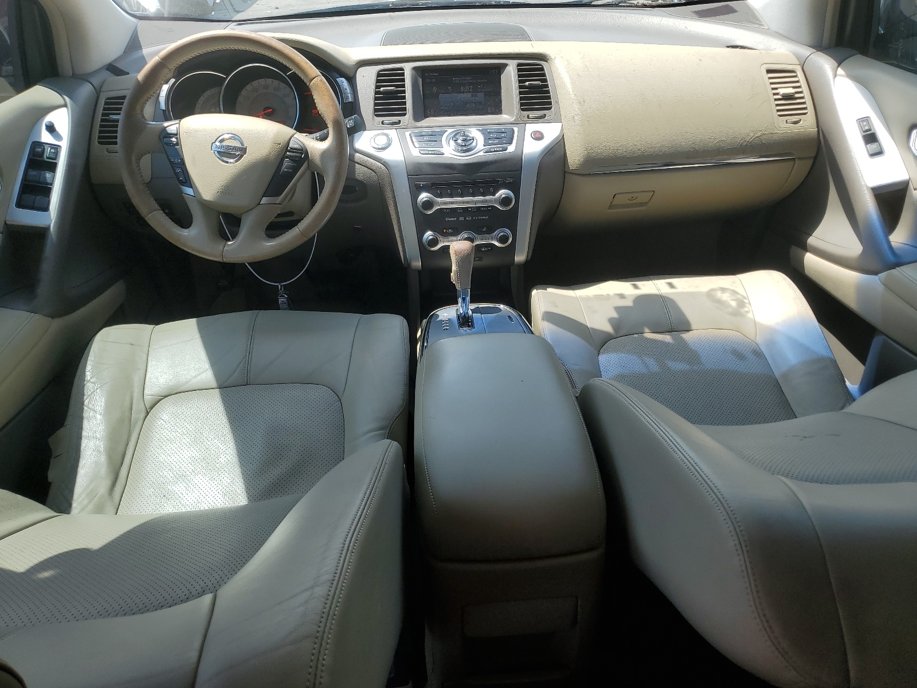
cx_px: 458
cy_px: 344
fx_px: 689
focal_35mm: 26
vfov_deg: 53.1
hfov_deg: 67.3
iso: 50
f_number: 1.5
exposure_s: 1/909
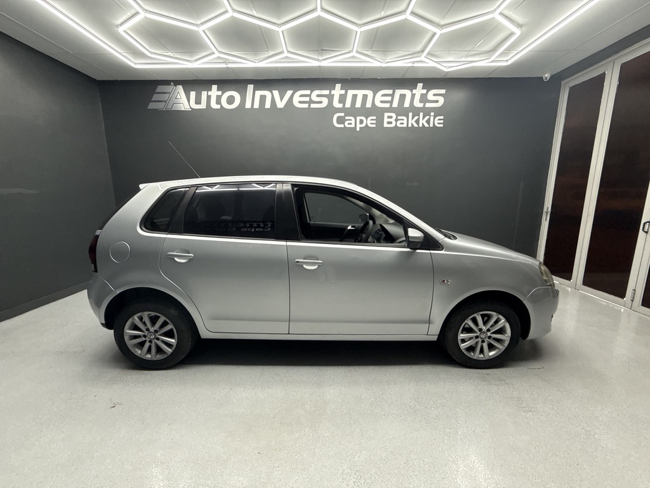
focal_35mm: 14
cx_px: 325
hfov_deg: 102.1
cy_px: 244
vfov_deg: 85.7
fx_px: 263
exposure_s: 1/100
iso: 250
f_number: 2.2
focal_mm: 2.22
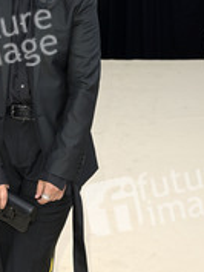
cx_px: 23
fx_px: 887
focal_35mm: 113
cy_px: 123
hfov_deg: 13.0
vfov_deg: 17.4
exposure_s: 1/250
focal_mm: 52
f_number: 5.6
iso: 500
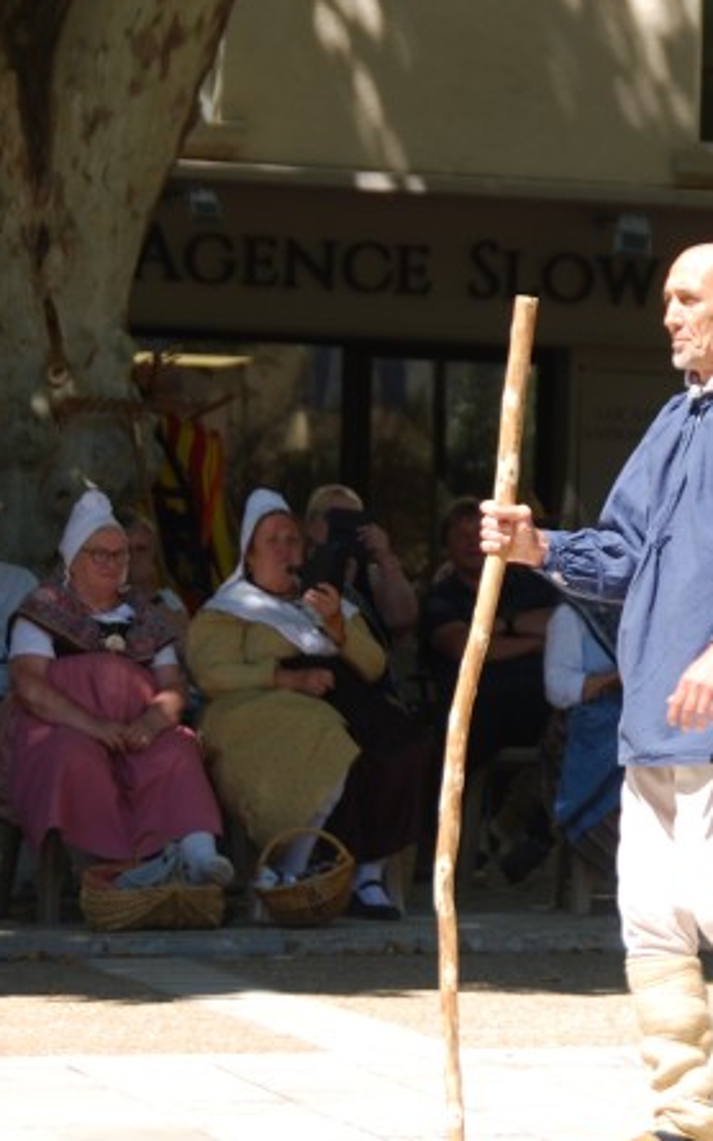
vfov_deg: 8.5
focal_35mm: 246
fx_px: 7651
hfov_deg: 5.3
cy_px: 531
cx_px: 701
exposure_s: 1/200
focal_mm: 80
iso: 100
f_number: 5.3
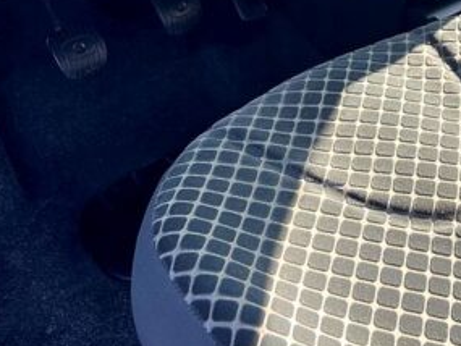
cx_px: 395
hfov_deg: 26.0
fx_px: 973
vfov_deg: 19.0
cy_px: -81
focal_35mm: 73
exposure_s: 1/161
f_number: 1.5
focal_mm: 5.7
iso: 40
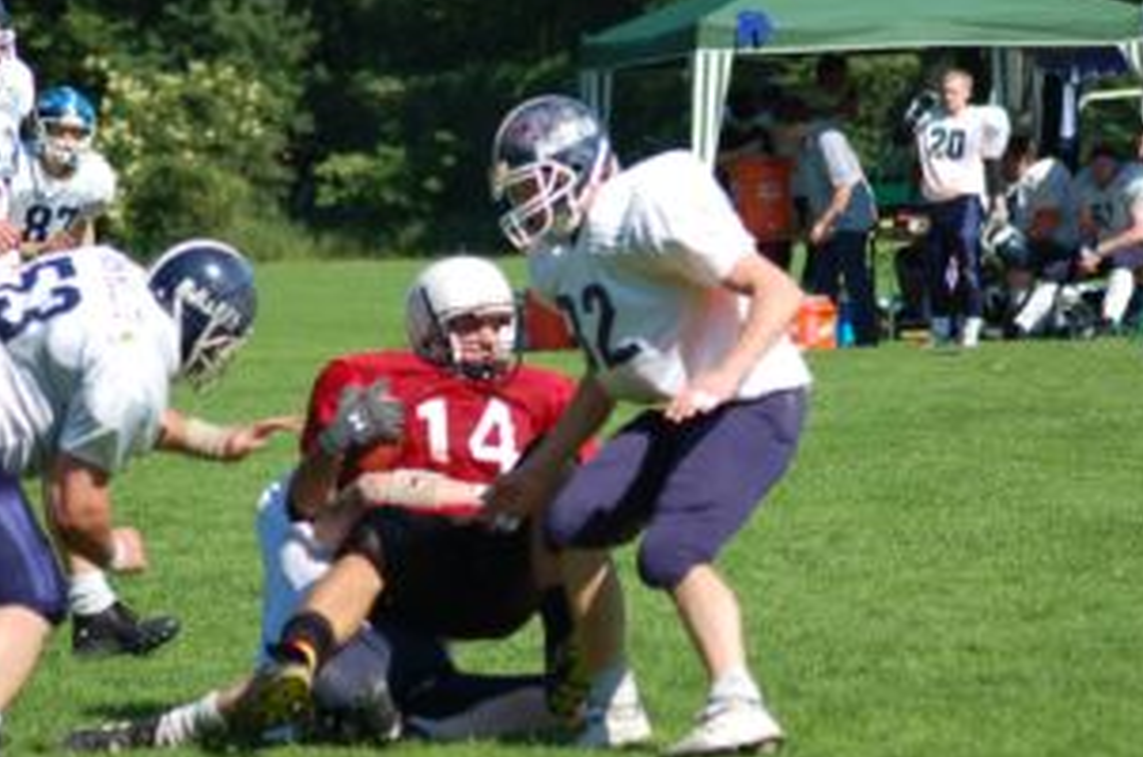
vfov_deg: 4.5
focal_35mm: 304
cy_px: 371
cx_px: 566
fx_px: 9624
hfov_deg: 6.8
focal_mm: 135
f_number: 4.5
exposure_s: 1/1250
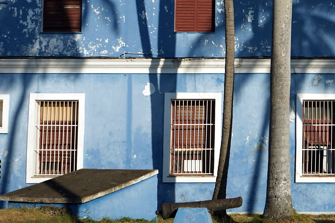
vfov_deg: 20.4
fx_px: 614
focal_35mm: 66
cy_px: 46
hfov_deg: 29.8
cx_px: 267
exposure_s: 1/1250
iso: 400
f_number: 9
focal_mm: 37
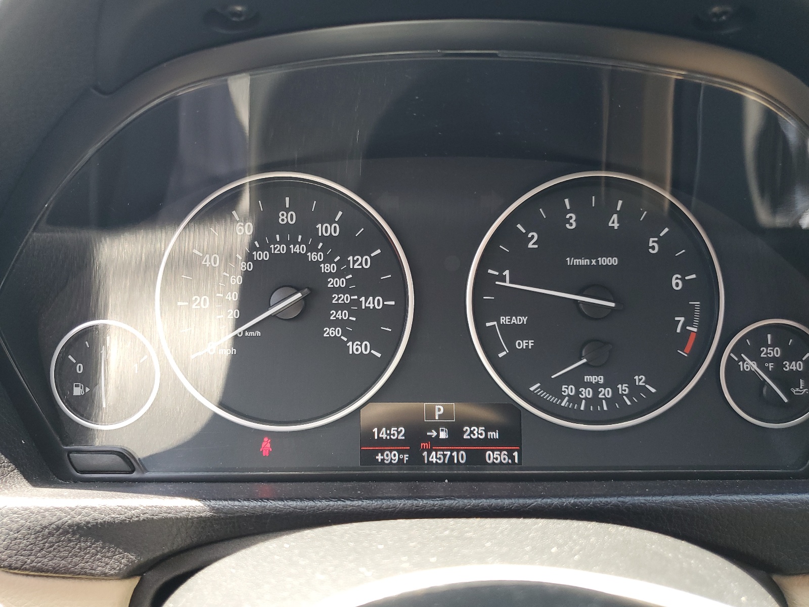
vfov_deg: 53.1
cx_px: 404
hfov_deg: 67.3
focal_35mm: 26
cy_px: 304
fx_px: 608
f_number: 1.5
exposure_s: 1/120
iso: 74
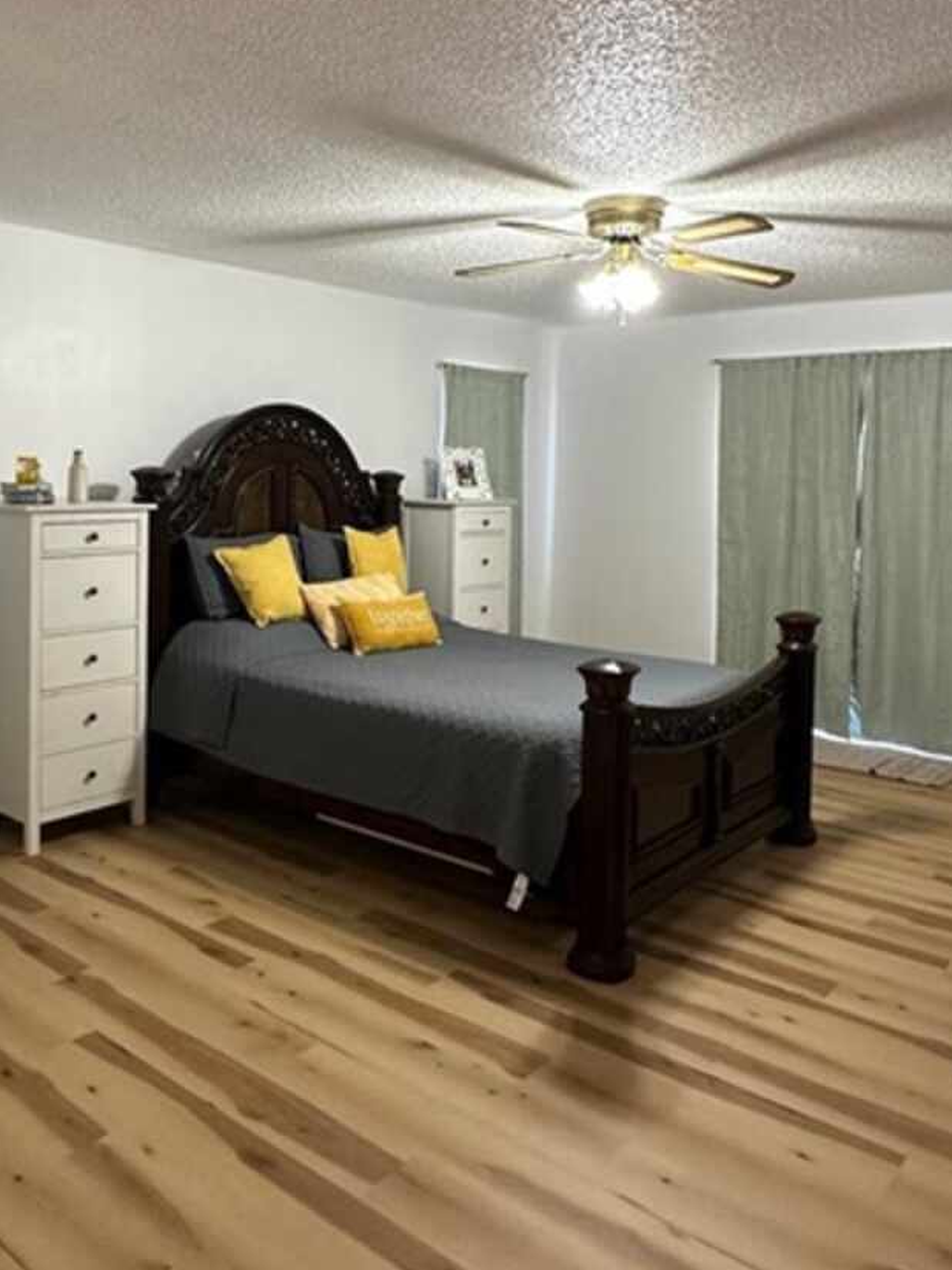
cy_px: 515
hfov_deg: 48.0
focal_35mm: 29
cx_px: 382
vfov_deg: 61.2
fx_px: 1063
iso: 320
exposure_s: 1/60
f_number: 2.2
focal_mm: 2.22
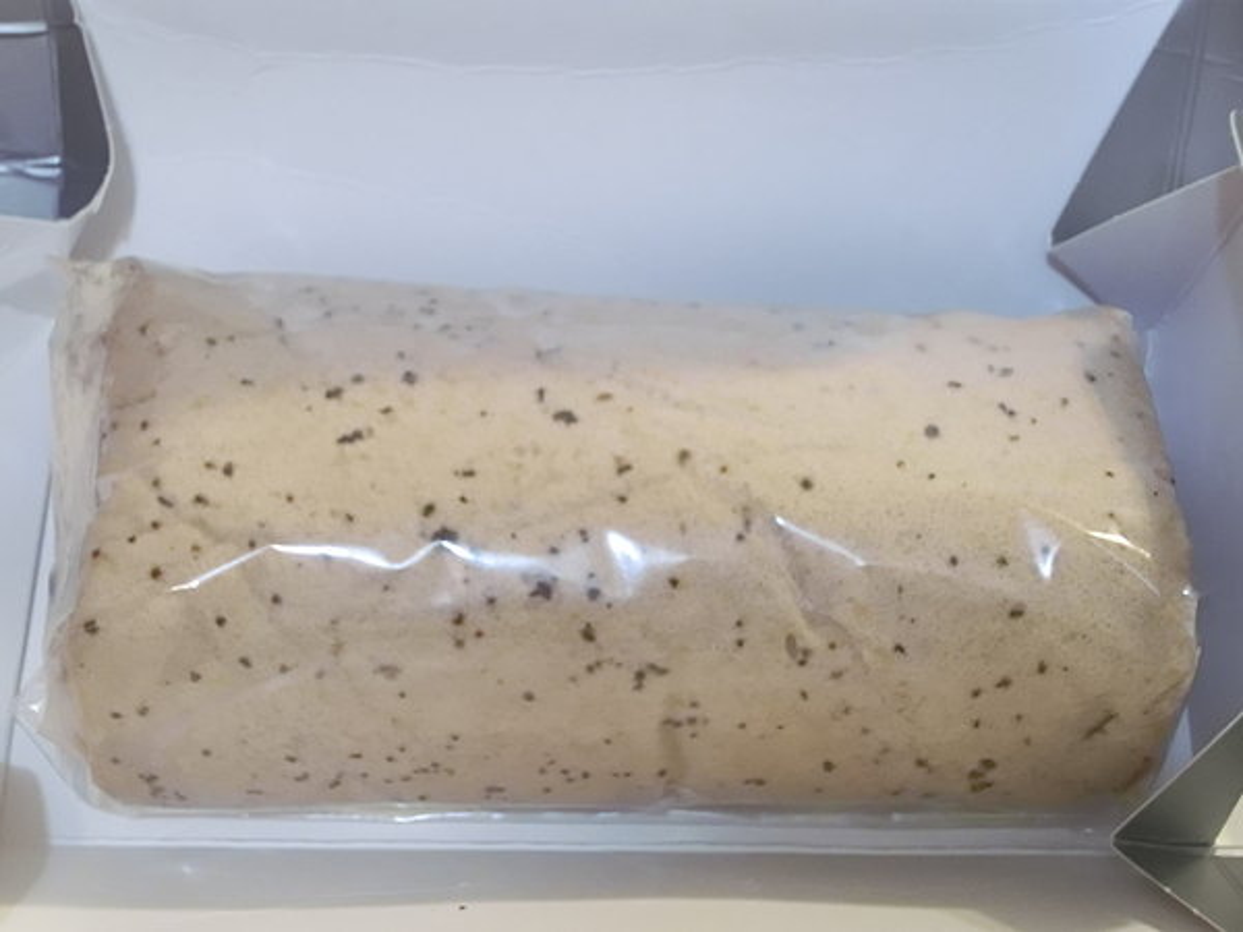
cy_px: 466
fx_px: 4417
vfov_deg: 12.0
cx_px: 622
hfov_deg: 16.0
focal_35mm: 123
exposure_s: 1/25
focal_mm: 21.79
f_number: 5.5
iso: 1600
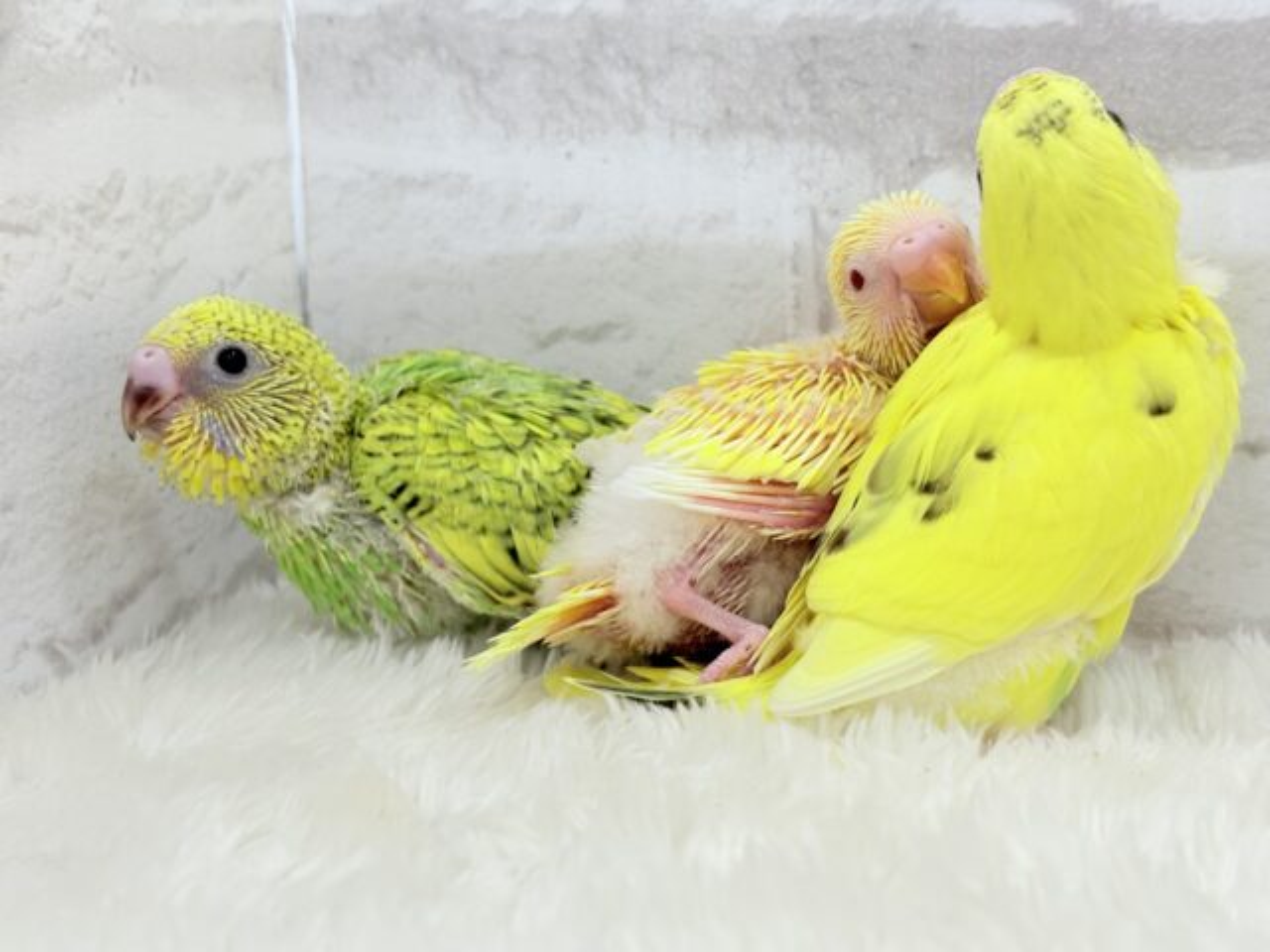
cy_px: 476
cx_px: 635
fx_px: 1908
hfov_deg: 36.8
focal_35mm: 52
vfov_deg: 28.0
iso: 64
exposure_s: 1/100
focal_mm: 5.96
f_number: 1.6
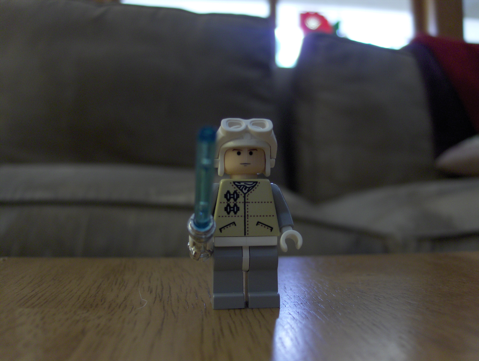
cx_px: 240
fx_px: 485
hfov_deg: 52.6
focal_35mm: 35
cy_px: 180
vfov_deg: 40.8
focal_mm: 7.5
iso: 100
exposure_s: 1/5.57
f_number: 2.8
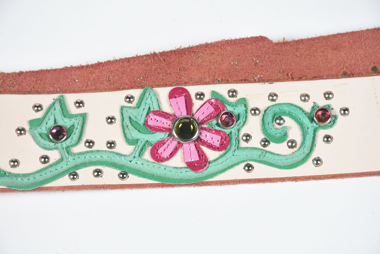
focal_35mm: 210
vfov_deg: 6.6
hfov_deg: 9.8
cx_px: 190
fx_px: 2218
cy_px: 127
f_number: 10
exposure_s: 1/125
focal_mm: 140
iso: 200
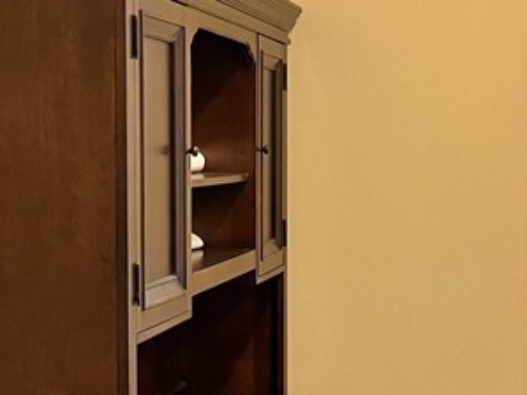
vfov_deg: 16.5
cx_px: 746
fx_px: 1354
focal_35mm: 89
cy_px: 286
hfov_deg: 19.7
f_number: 1.6
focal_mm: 5.1
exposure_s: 1/60
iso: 320
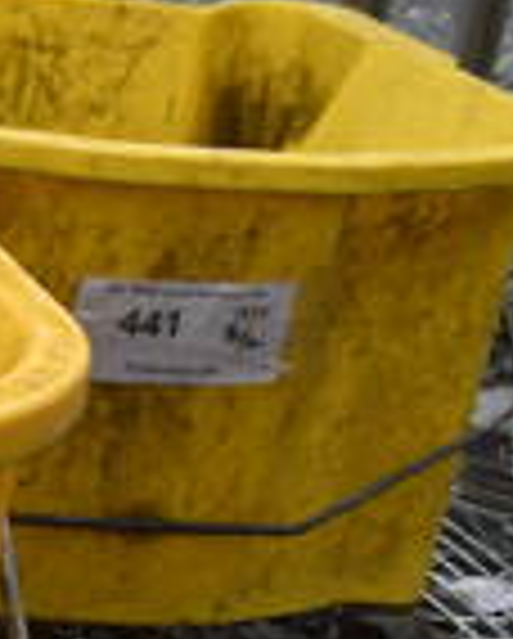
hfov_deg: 11.7
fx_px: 2064
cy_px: 788
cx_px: -698
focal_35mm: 109
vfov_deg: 16.8
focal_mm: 18
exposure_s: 1/400
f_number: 7.1
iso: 200
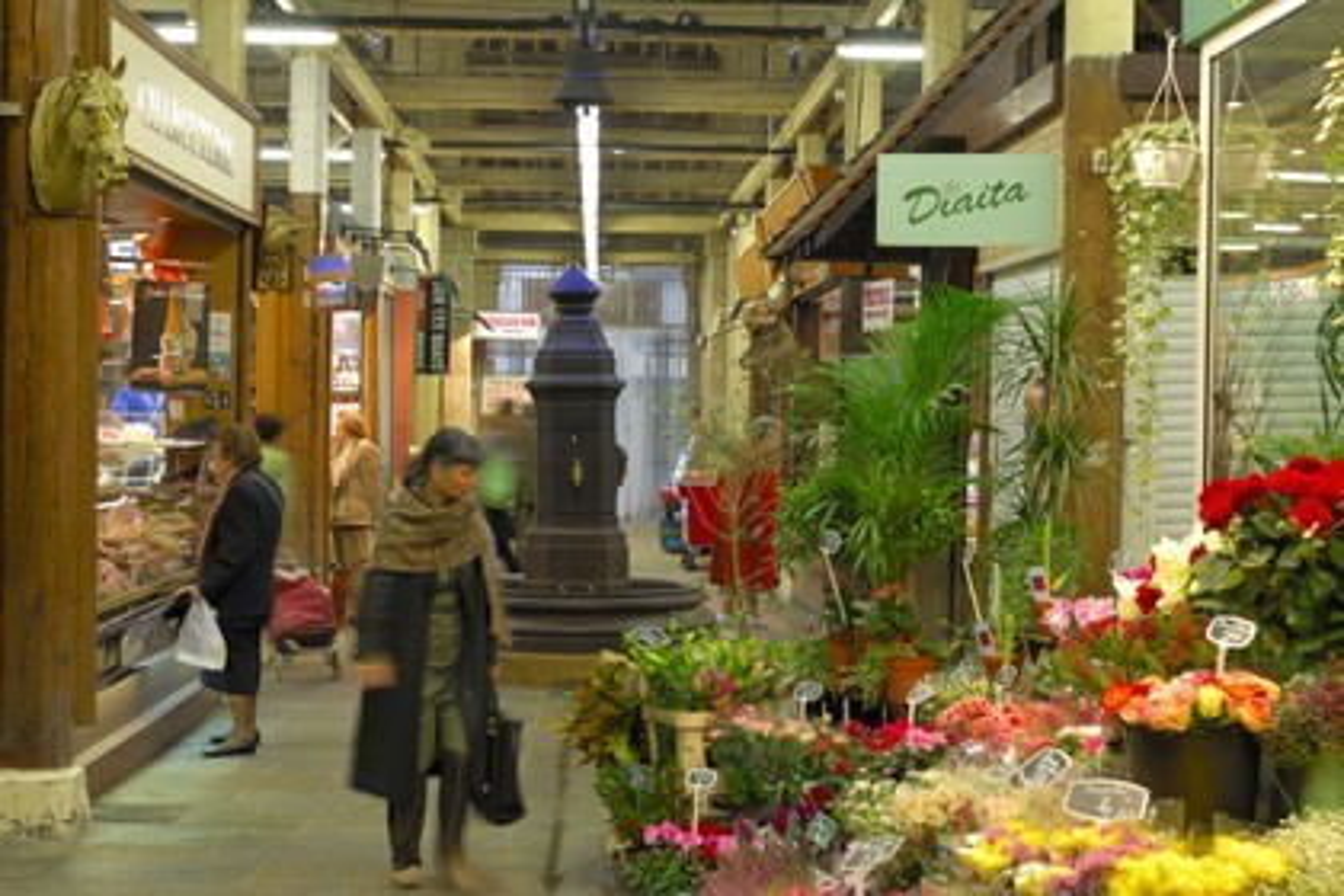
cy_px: 448
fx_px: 2128
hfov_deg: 35.1
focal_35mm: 57
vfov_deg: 23.8
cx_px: 672
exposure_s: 1/8
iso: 100
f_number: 4.5
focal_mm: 38
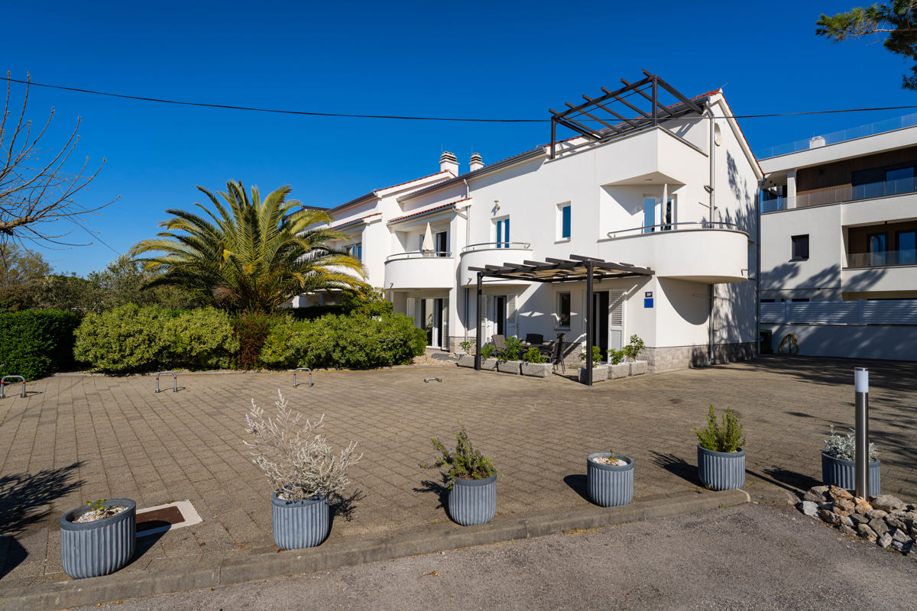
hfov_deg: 90.0
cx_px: 458
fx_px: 458
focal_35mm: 18
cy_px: 306
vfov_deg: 67.4
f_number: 7.1
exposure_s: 1/800
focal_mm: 18
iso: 100
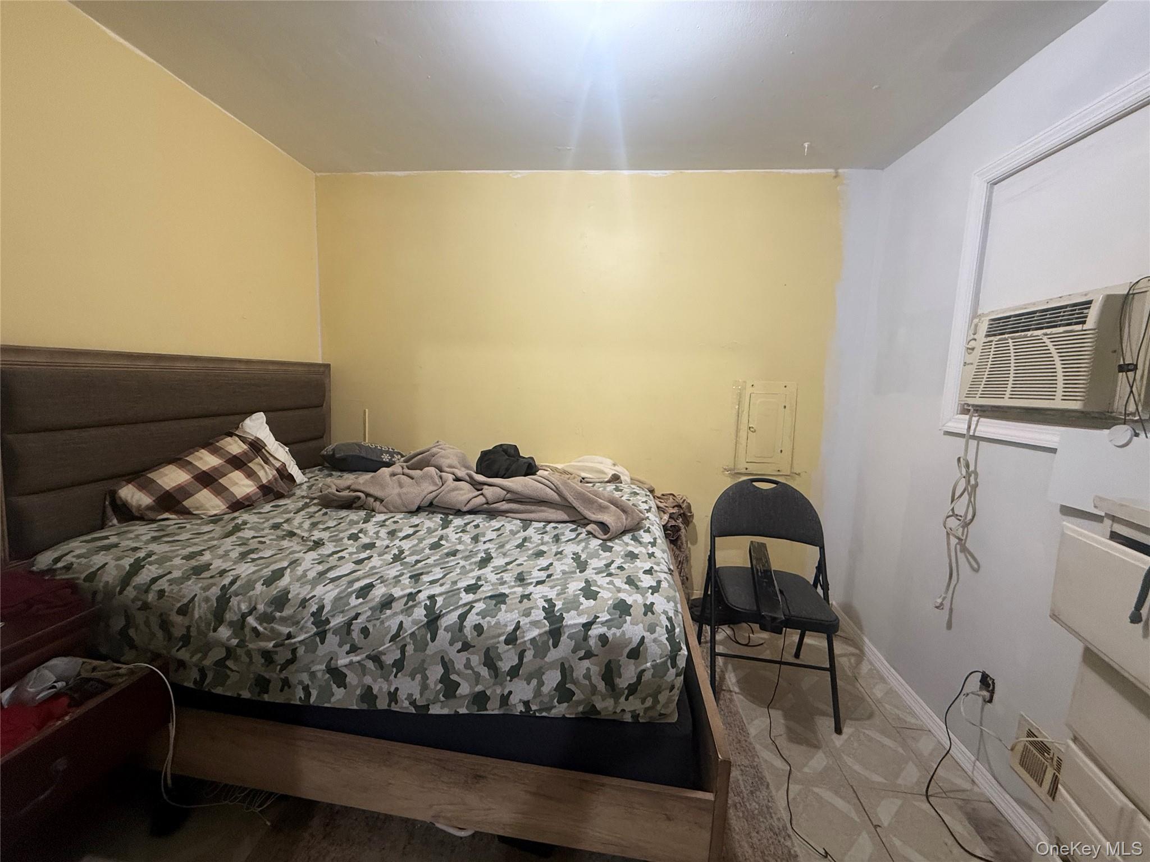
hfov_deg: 102.1
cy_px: 431
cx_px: 575
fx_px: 465
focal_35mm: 14
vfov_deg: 85.7
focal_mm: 2.22
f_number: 2.2
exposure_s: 1/60
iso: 320
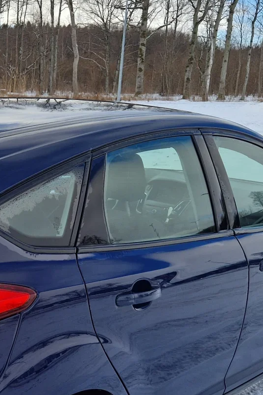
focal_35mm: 57
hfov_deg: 23.1
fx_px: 625
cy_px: 277
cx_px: 24
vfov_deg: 34.6
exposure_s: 1/744
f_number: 1.8
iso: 50
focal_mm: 5.4
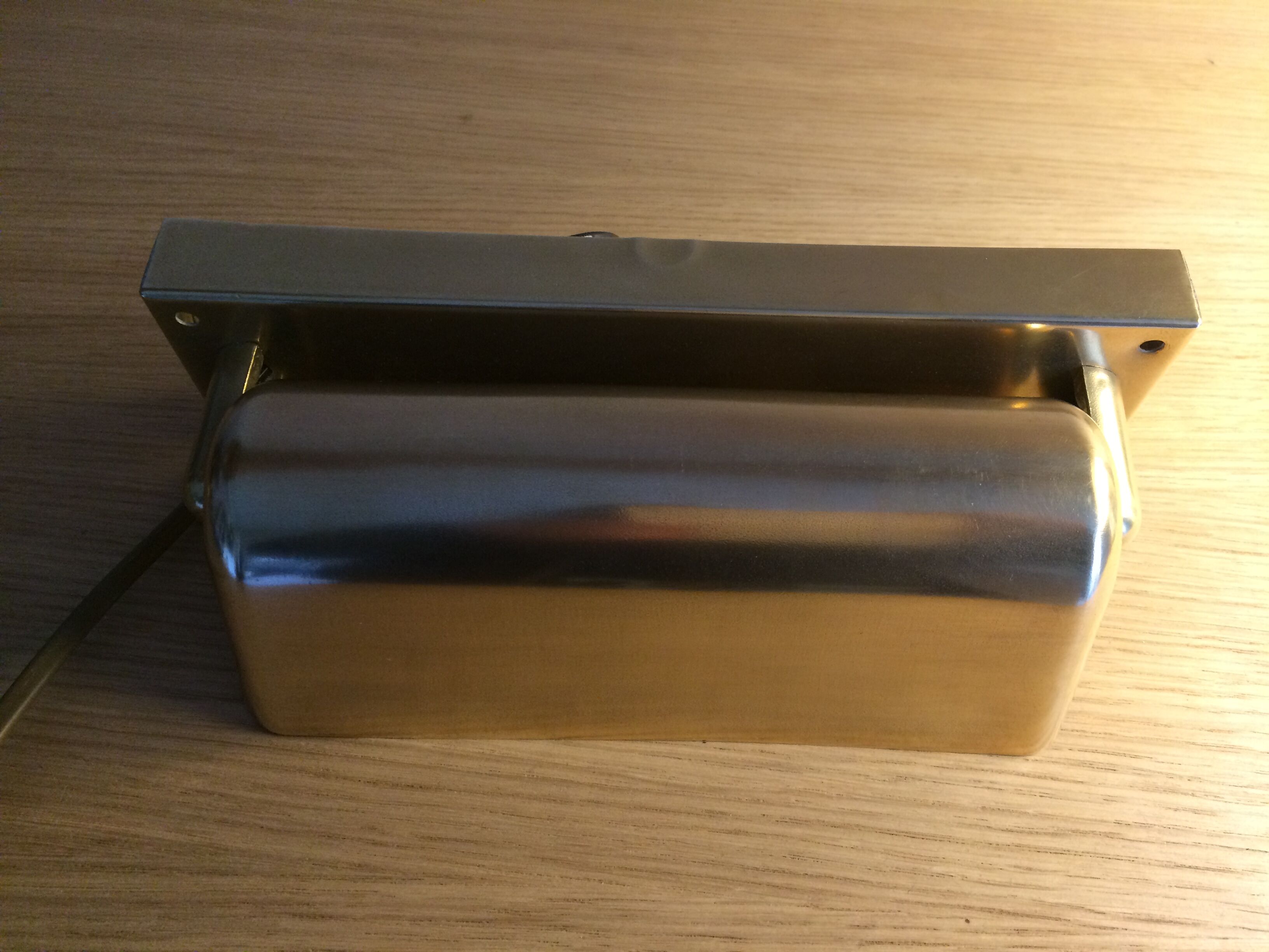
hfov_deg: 61.7
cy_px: 476
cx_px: 634
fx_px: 1063
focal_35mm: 29
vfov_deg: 48.2
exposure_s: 1/33
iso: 200
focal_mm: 4.15
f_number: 2.2
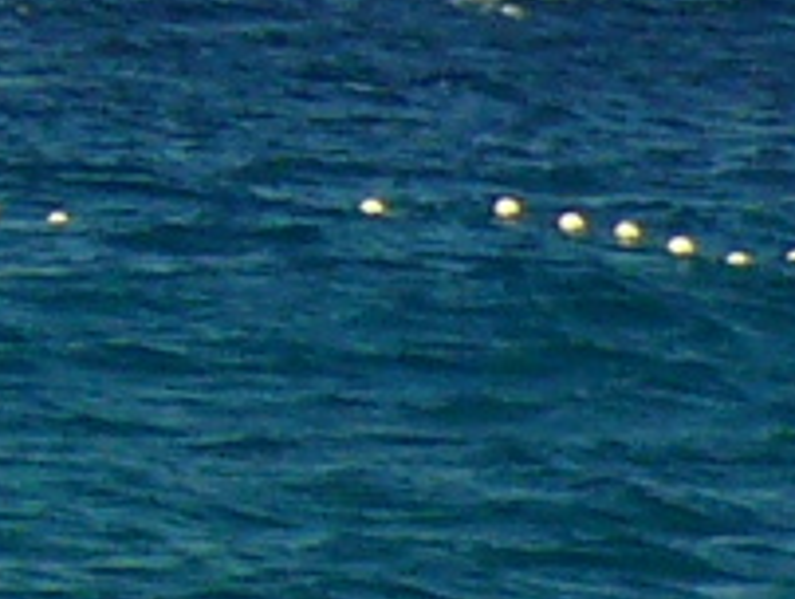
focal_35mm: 751
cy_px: -595
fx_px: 17268
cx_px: -1370
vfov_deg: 2.0
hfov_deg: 2.6
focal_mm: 13
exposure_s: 1/250
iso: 100
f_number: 5.6
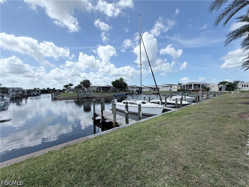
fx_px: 101
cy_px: 94
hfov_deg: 102.1
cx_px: 124
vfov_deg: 85.7
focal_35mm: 14
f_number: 2.2
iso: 50
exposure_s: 1/2717
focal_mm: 2.22
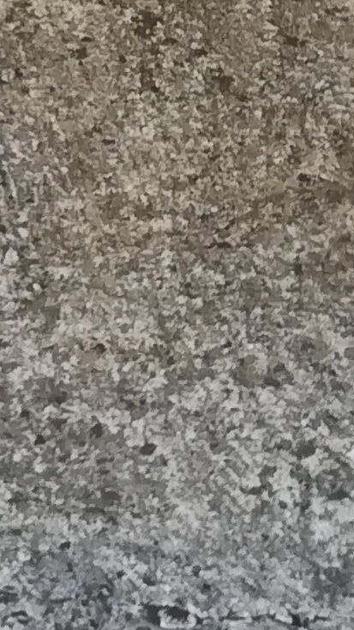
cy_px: -19
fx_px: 2555
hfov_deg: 7.9
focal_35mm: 153
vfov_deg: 13.8
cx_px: -7
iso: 80
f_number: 2.2
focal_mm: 3.83
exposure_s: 1/100
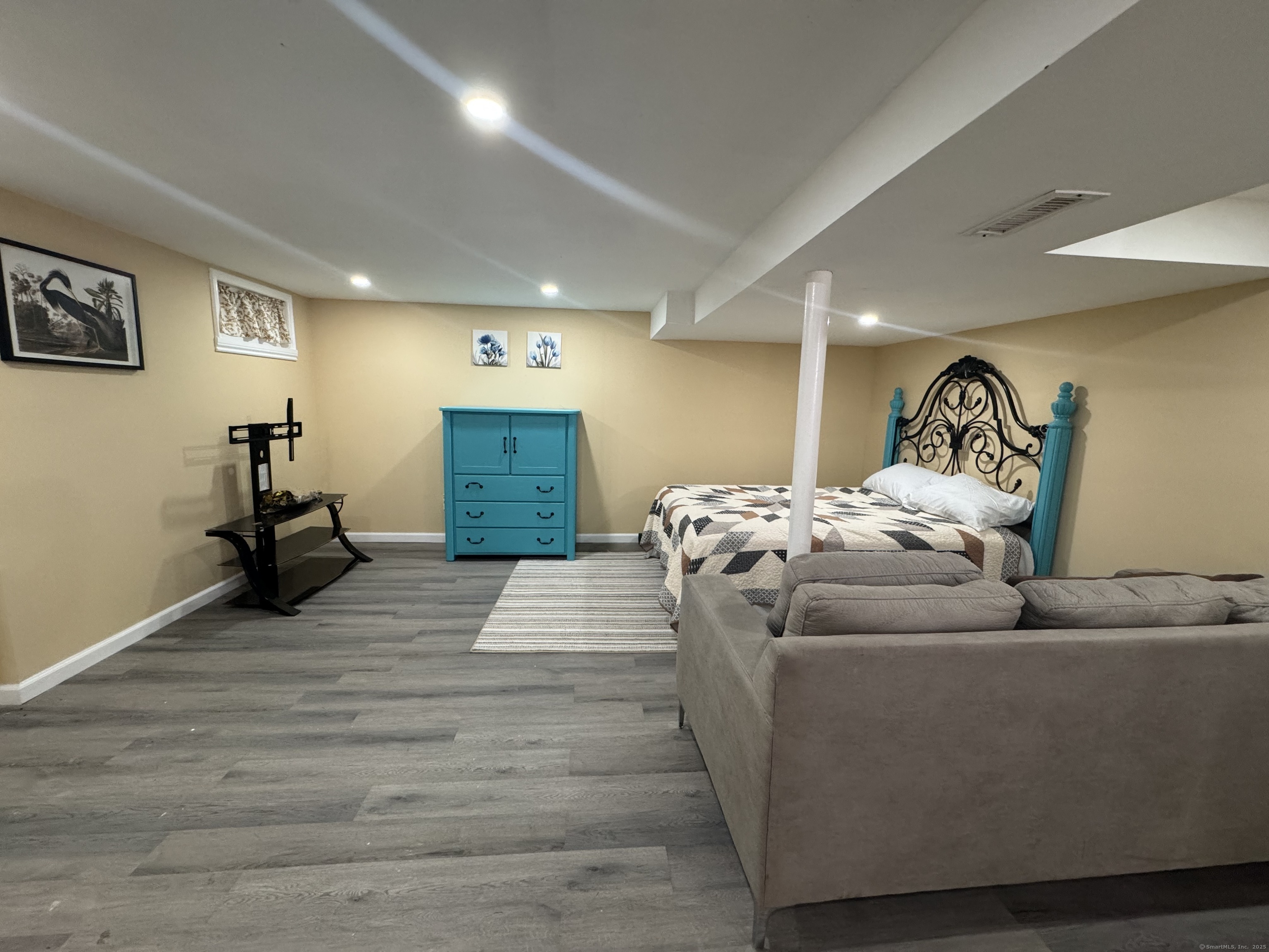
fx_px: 513
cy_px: 476
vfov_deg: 85.7
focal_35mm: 14
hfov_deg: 102.1
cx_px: 634
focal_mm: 2.22
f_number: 2.2
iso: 320
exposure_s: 1/60
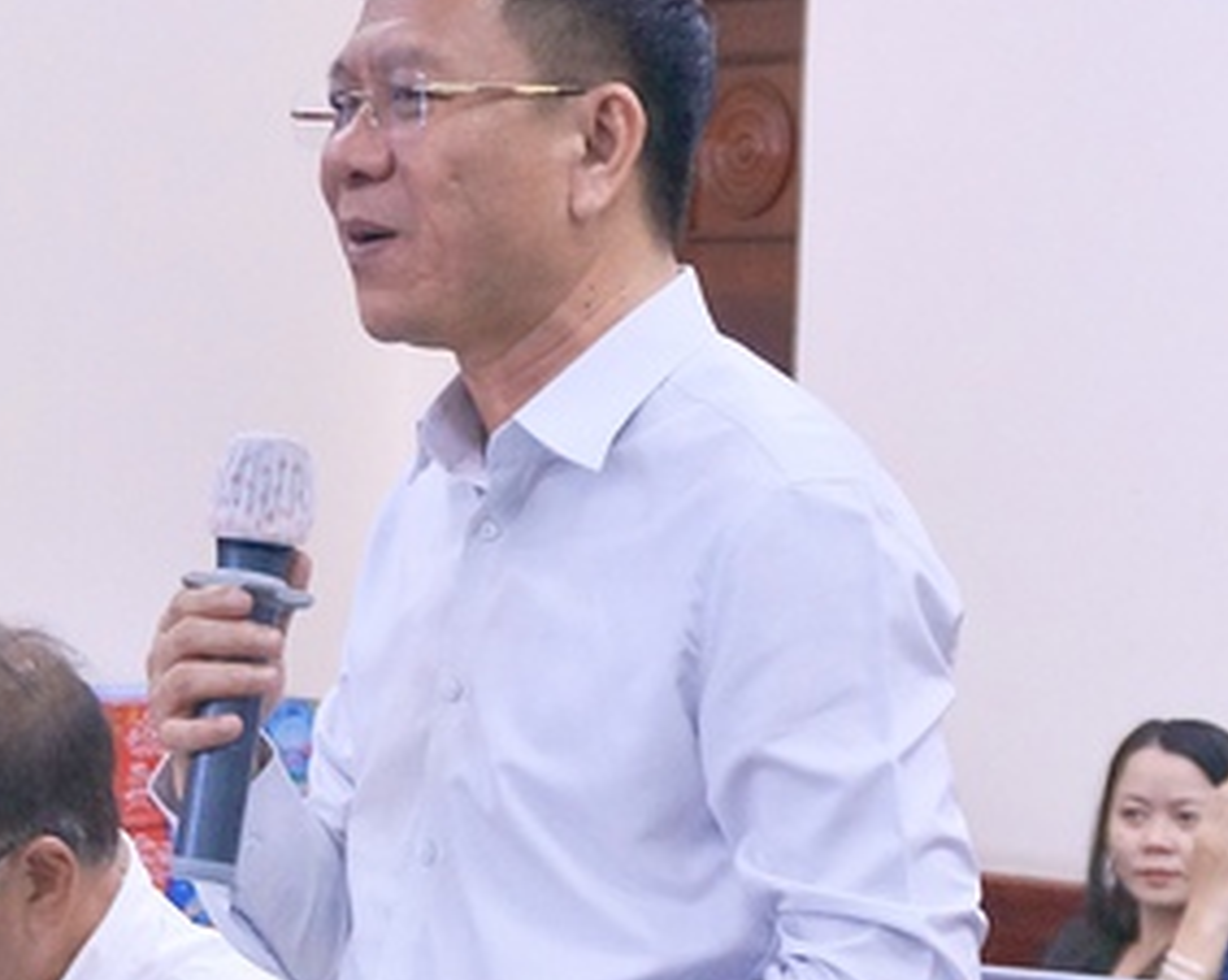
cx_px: 143
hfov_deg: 16.1
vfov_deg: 13.0
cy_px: 351
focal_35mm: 118
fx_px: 4286
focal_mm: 34
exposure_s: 1/60
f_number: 5
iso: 1000
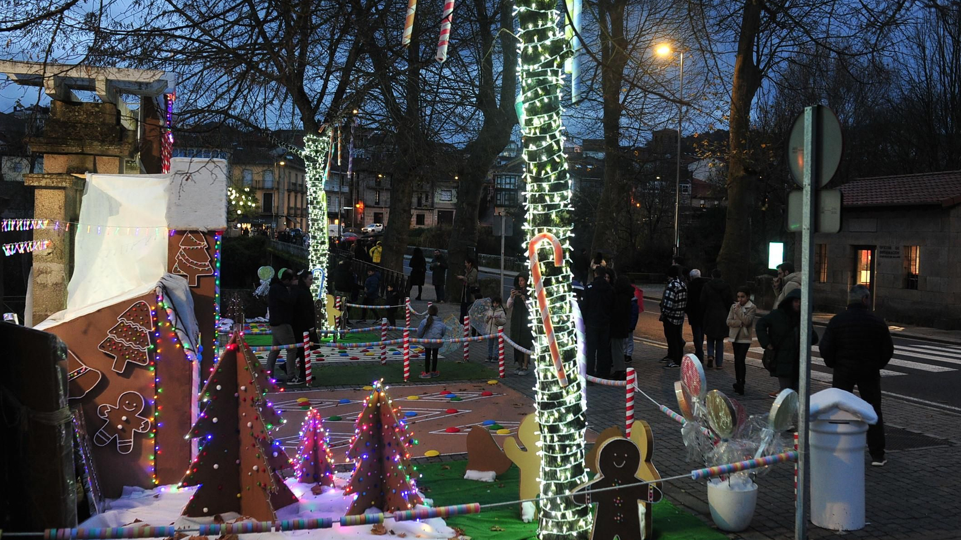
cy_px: 256
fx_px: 943
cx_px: 484
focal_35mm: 37
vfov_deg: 32.0
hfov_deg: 54.0
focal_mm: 35
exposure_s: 1/100
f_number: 3.5
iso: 2000
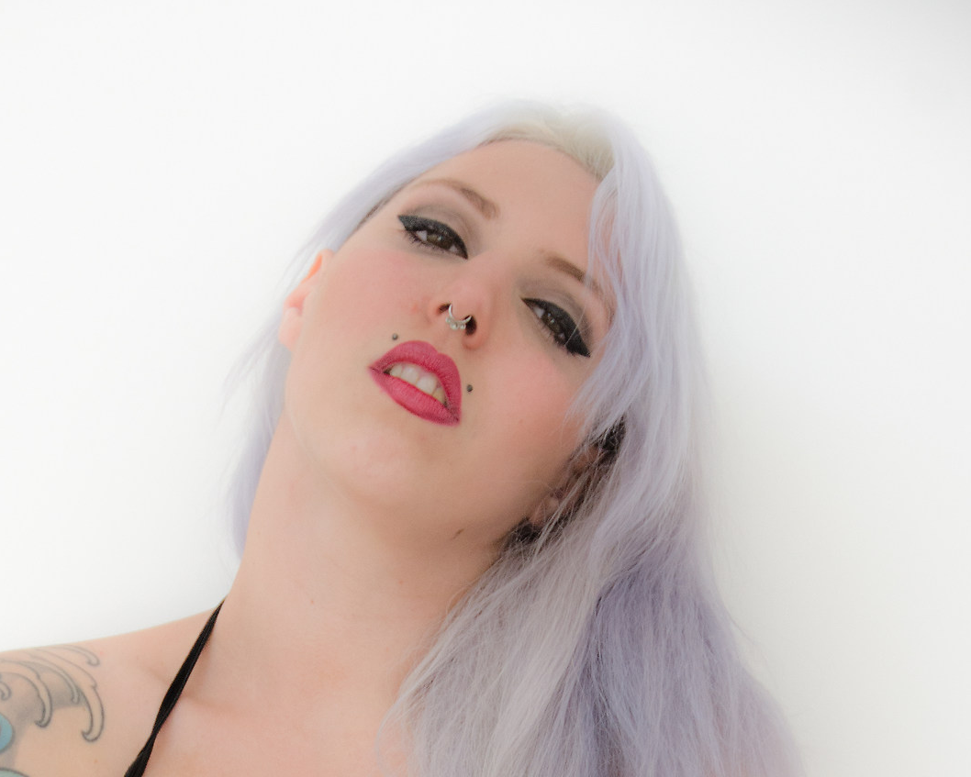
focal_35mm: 223
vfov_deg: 6.9
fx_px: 6410
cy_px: 1078
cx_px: 286
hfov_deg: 8.7
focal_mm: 70
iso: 400
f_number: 5
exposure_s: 1/125
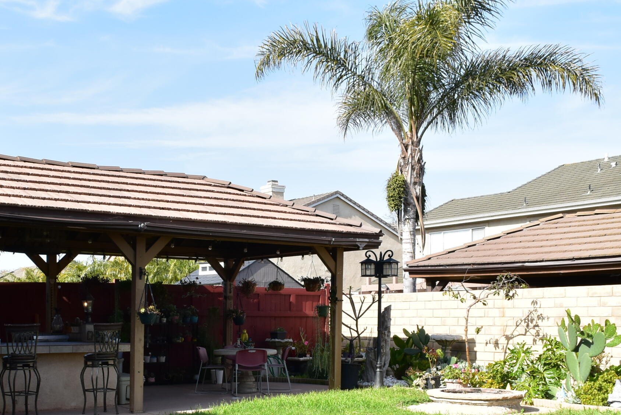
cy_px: 346
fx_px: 828
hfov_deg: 41.0
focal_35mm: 48
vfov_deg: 27.4
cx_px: 258
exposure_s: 1/250
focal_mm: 18
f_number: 10
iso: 400
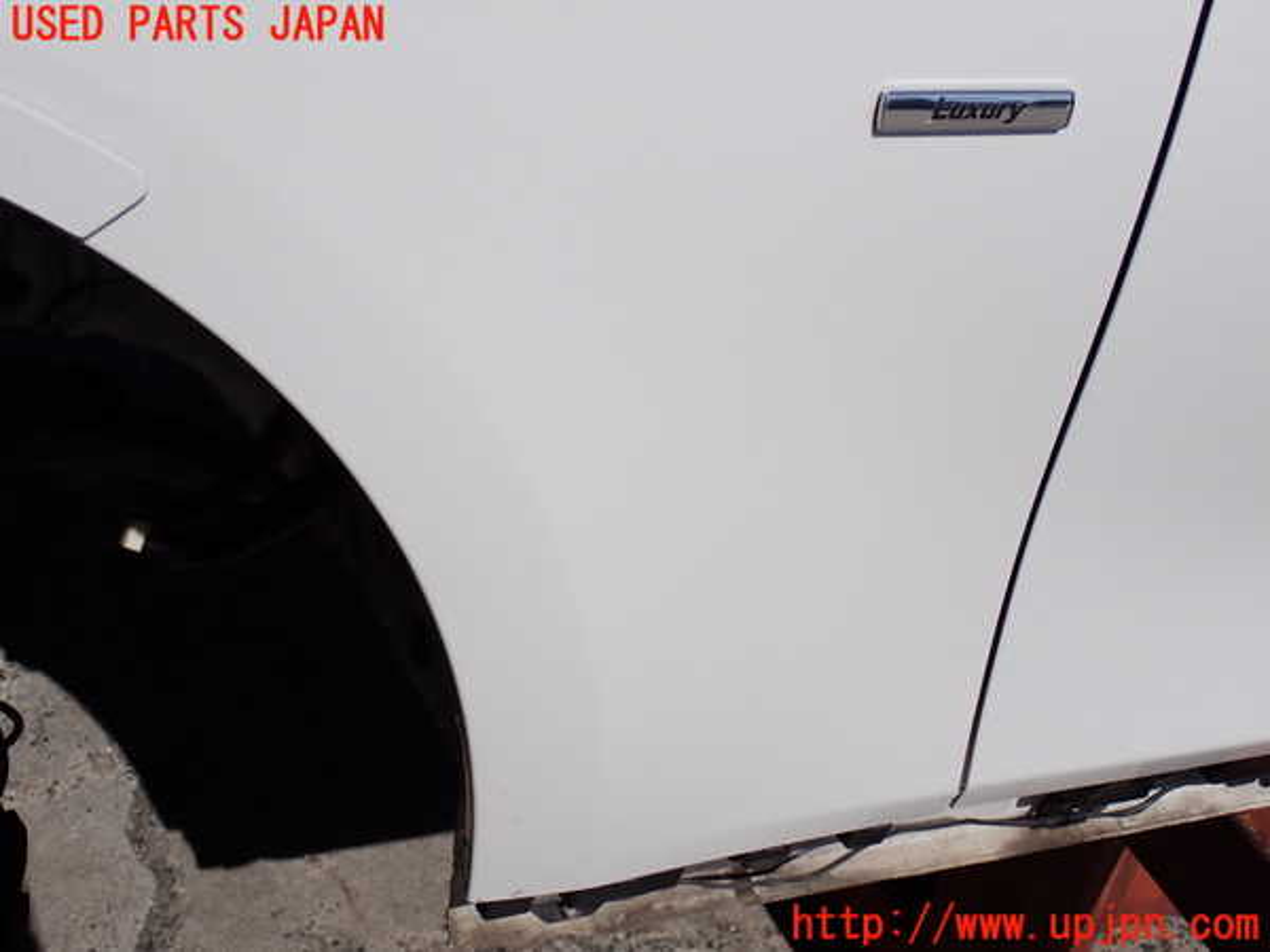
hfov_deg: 42.9
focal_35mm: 44
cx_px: 635
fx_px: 1614
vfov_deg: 32.9
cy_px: 476
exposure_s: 1/250
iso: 100
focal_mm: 7.84
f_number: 11
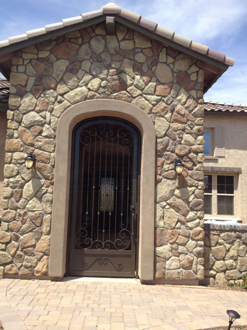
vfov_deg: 52.6
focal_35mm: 35
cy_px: 165
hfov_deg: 40.7
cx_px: 124
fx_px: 333
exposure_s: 1/1151
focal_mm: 4.28
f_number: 2.4
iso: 50
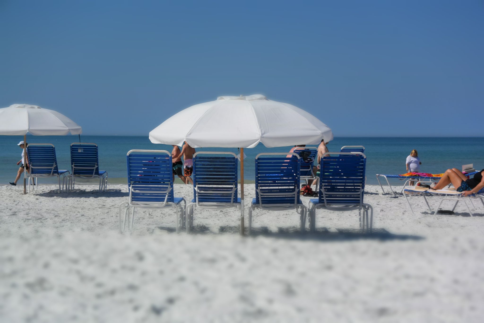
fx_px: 1089
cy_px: 162
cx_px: 242
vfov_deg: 16.9
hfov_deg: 25.1
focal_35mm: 81
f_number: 5.6
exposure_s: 1/2000
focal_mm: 30
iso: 160
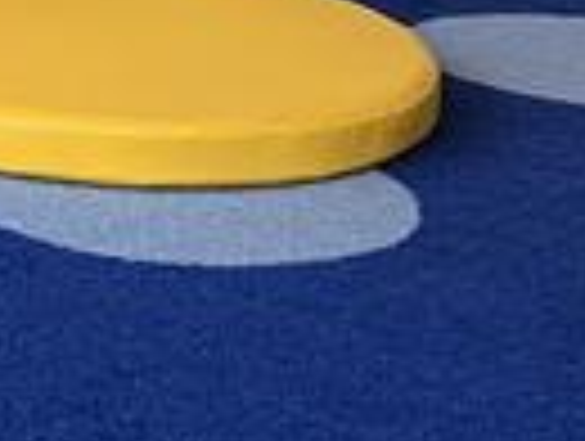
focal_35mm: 160
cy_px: -198
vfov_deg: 9.1
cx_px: -405
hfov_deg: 11.6
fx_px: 2709
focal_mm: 5.7
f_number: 1.5
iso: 125
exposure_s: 1/60
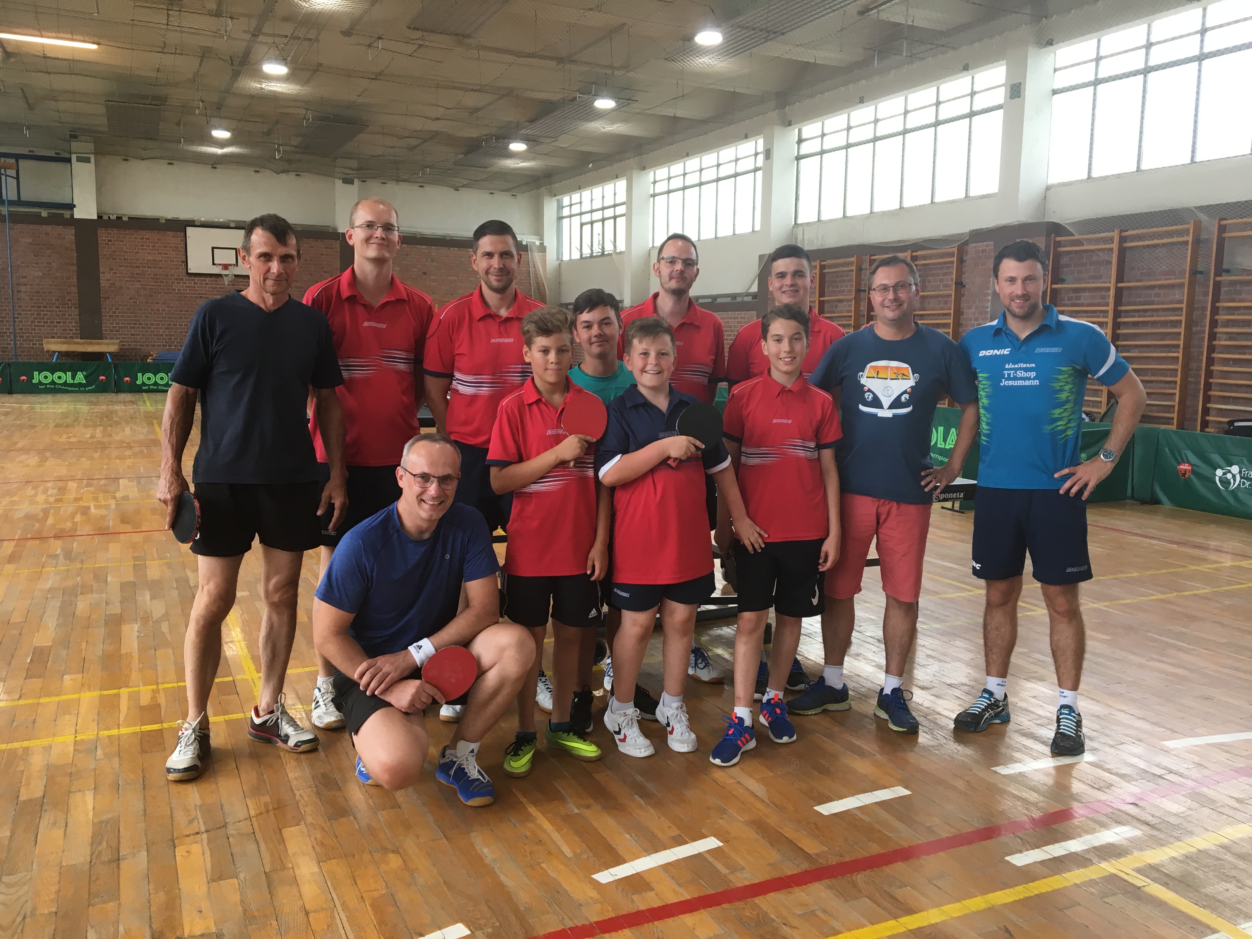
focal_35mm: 29
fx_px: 1049
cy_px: 470
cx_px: 626
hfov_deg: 61.7
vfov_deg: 48.2
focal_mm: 4.15
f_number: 2.2
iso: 32
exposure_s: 1/33
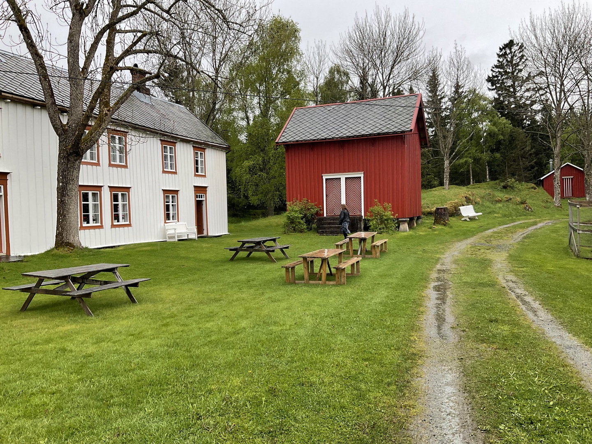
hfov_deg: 61.7
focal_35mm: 29
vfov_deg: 48.2
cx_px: 296
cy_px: 222
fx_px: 496
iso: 16
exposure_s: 1/280
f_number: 1.8
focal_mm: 3
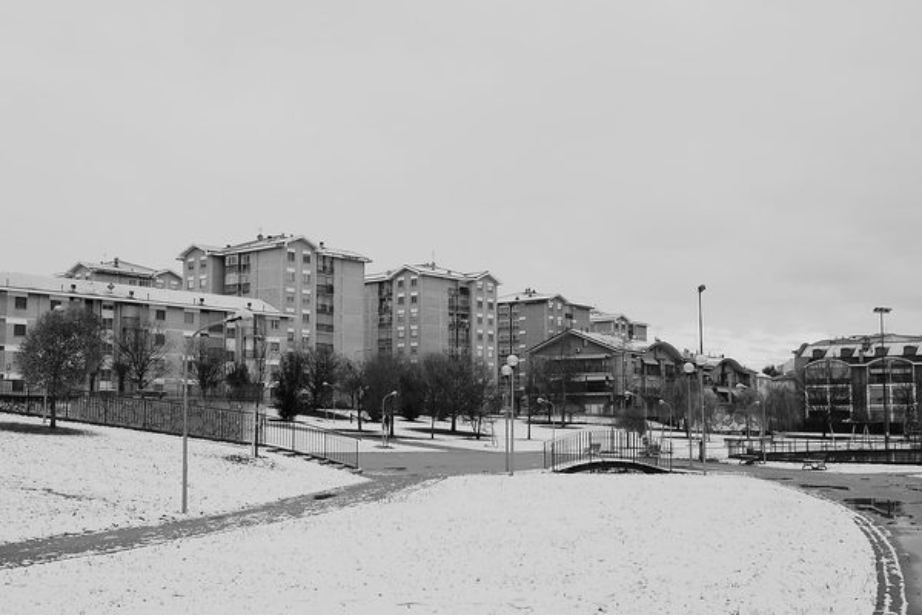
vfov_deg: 32.6
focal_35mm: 41
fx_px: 1050
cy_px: 308
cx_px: 461
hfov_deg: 47.4
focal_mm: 27
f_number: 11
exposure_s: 1/125
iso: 640
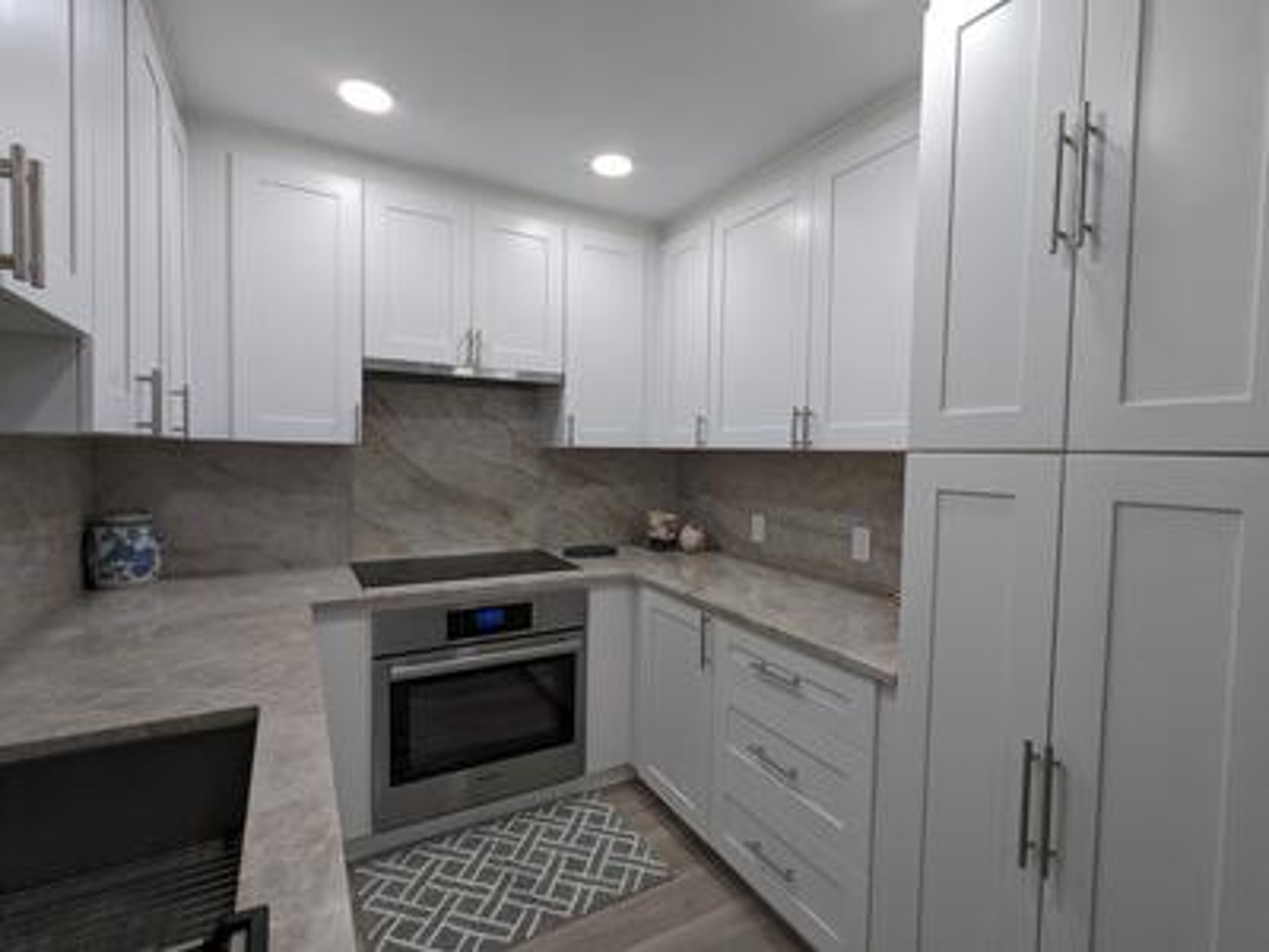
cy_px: 476
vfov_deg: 78.1
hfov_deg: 94.5
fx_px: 587
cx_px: 634
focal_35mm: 16
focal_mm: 2.35
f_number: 2.2
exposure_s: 1/60
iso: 63
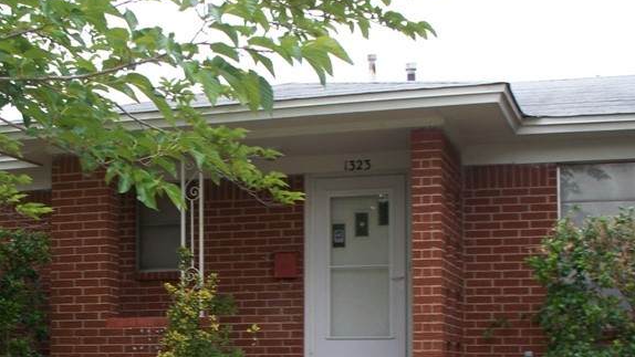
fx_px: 1179
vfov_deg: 17.0
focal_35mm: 70
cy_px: 323
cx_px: 211
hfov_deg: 29.9
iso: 64
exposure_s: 1/160
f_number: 2.8
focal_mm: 7.54
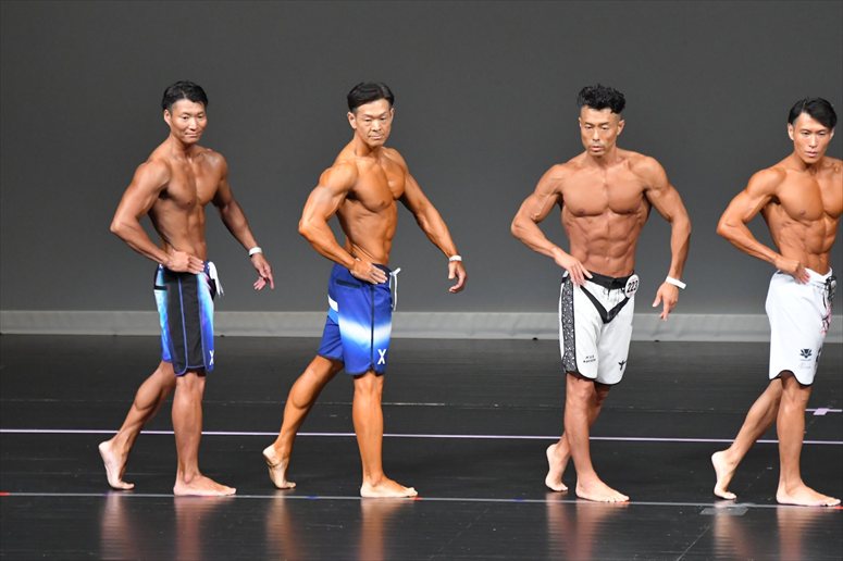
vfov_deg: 4.6
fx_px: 7022
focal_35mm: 300
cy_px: 280
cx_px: 422
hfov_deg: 6.9
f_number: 5.6
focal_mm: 200
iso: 5000
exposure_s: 1/400
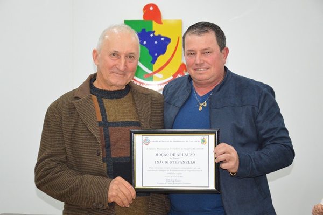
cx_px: 162
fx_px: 672
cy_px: 108
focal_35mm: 75
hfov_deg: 27.0
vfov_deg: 18.2
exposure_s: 1/60
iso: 1100
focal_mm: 50
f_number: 5
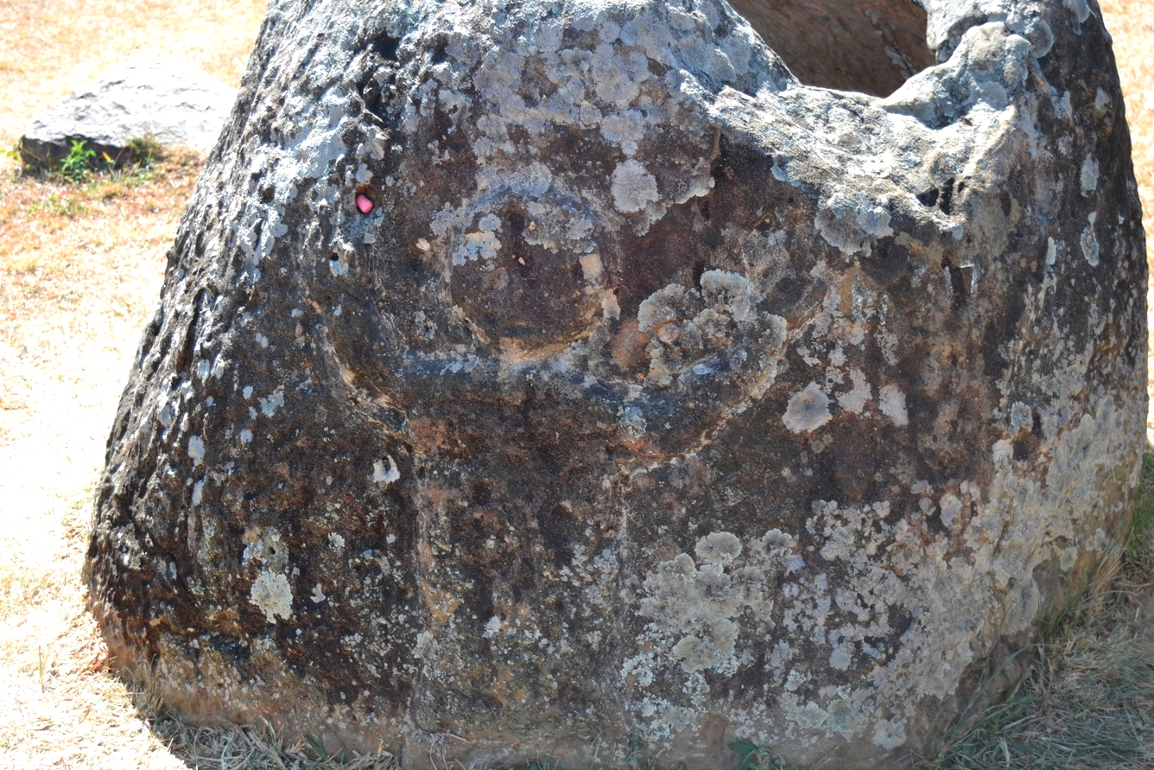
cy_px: 385
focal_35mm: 46
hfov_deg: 42.3
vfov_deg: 28.9
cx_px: 577
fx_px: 1491
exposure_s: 1/125
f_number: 5.6
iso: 125
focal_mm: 31
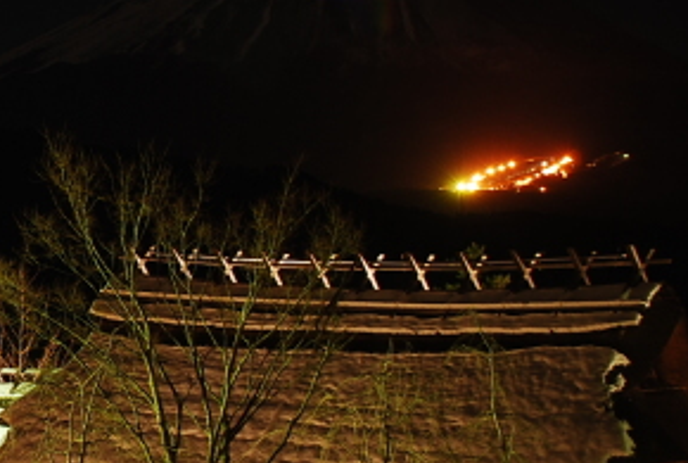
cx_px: -187
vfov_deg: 10.7
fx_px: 2460
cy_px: 286
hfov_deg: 15.2
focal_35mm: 128
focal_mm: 31
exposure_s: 10
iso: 100
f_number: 4.2
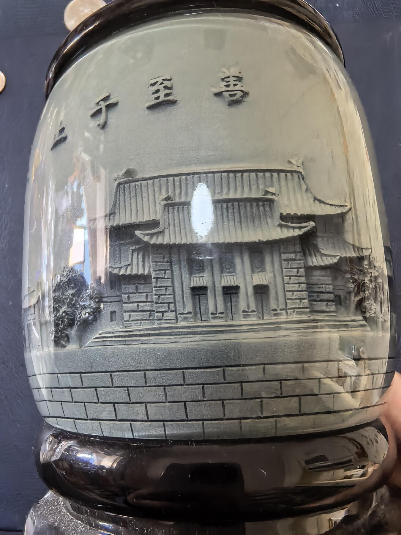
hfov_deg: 56.8
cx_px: 200
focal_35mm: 24
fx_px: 371
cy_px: 268
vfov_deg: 71.6
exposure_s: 1/33.3
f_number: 2.2
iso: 320
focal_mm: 1.68
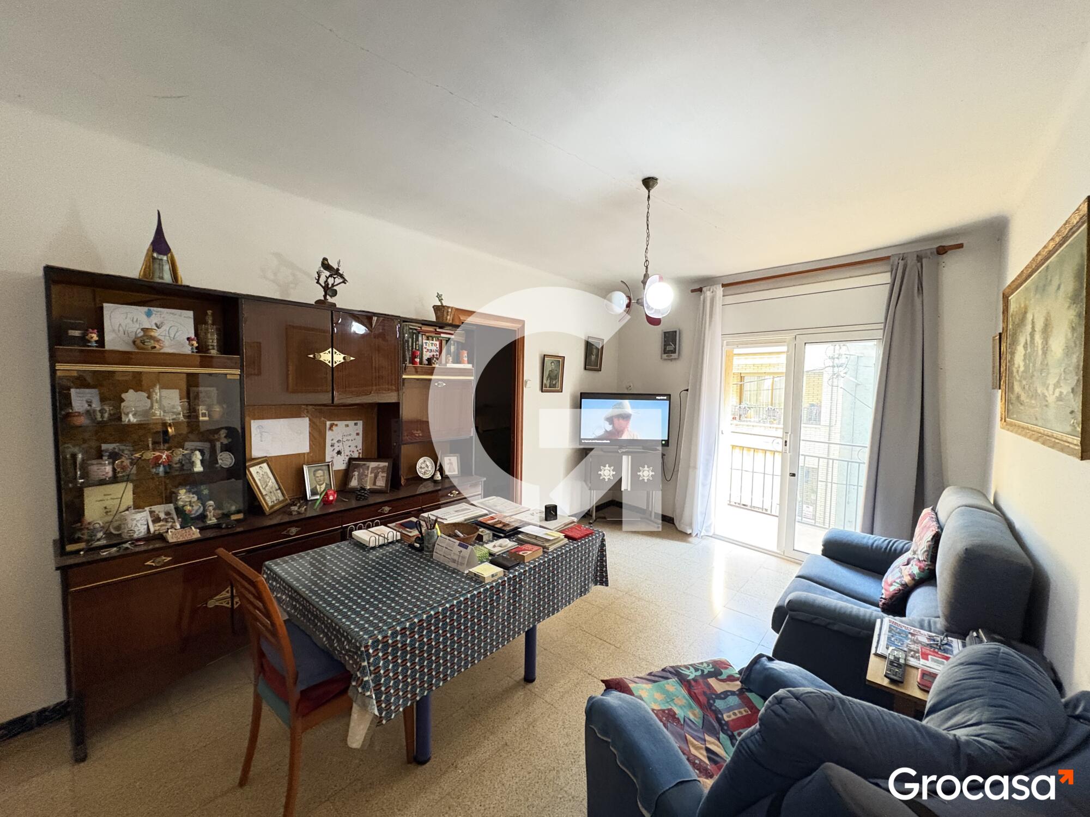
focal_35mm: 14
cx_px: 545
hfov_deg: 102.1
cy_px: 408
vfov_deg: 85.7
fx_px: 441
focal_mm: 2.22
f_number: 2.2
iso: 800
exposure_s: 1/25
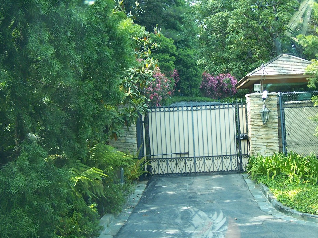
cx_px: 207
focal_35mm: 52
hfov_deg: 36.5
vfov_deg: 28.0
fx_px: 478
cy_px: 122
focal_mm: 6.3
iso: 80
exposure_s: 1/60
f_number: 2.8
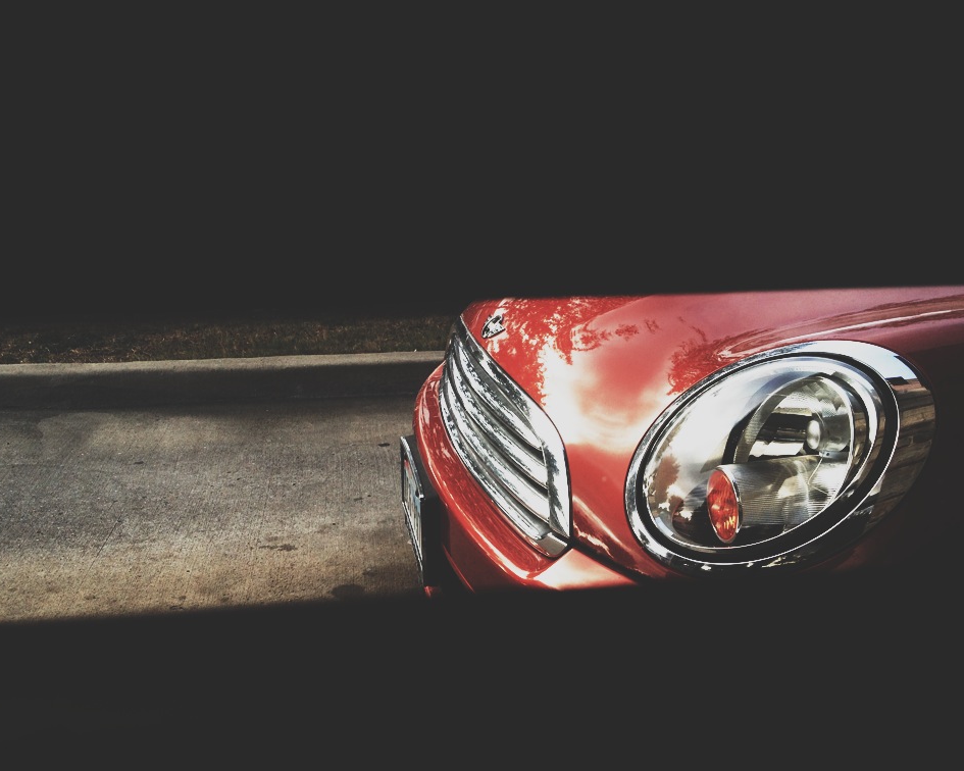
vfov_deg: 40.1
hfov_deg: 49.1
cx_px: 475
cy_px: 381
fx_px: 1056
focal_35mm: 37
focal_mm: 4.28
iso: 50
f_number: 2.4
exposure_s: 1/164
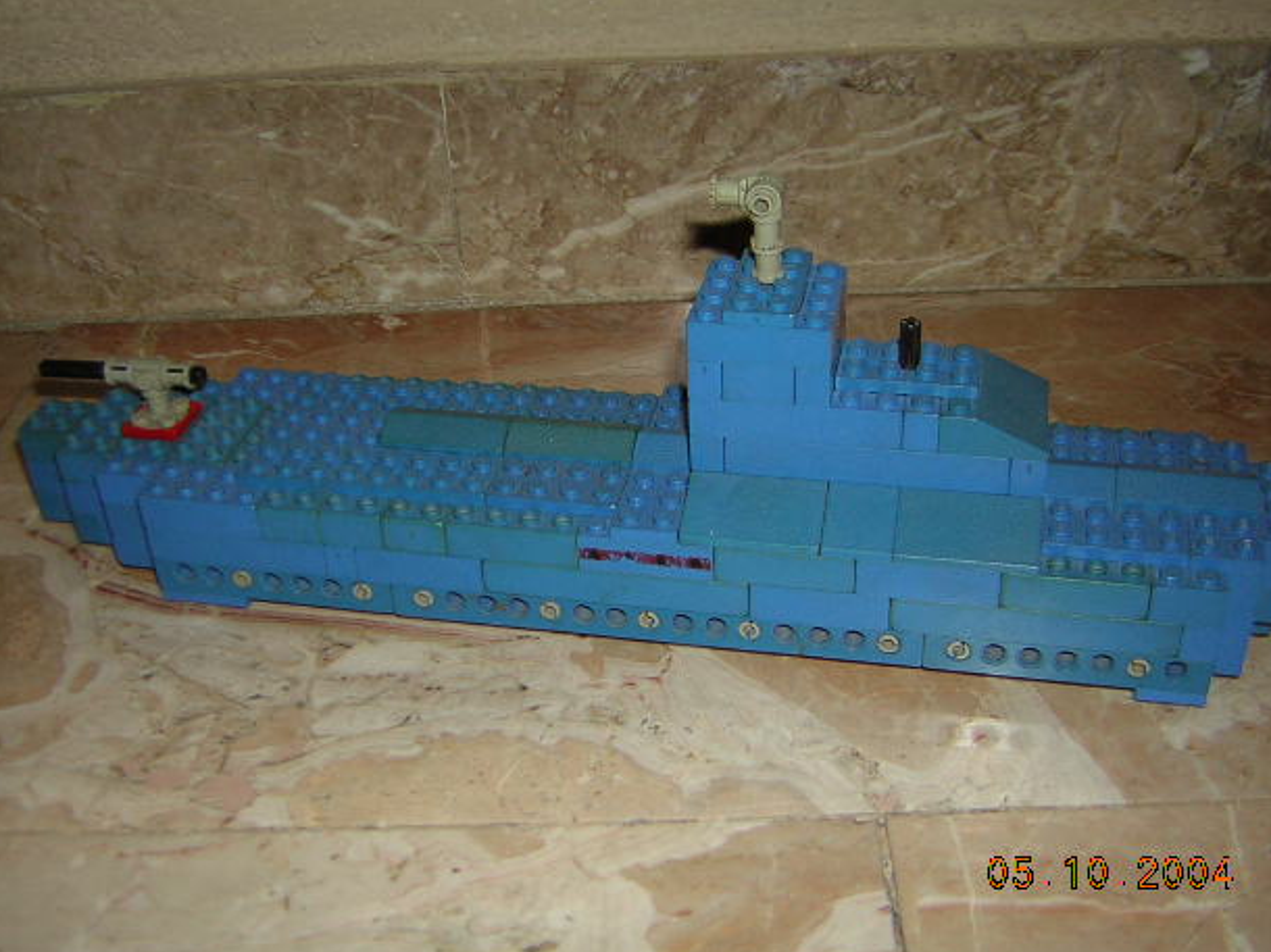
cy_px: 477
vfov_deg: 34.3
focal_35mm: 42
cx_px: 656
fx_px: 1542
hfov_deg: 44.8
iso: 50
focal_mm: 5.2
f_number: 2.7
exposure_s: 1/60.1
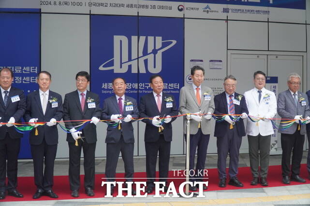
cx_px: 155
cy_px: 103
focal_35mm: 52
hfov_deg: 37.9
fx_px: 452
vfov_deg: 25.7
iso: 400
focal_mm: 35
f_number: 4
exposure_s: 1/160
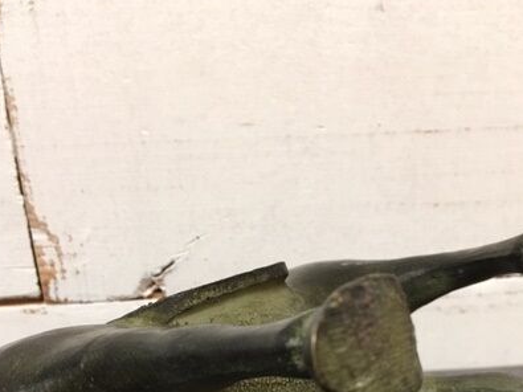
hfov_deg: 40.4
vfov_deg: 28.9
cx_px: 285
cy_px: 392
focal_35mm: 47
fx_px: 710
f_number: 2.2
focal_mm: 4.15
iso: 64
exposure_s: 1/17
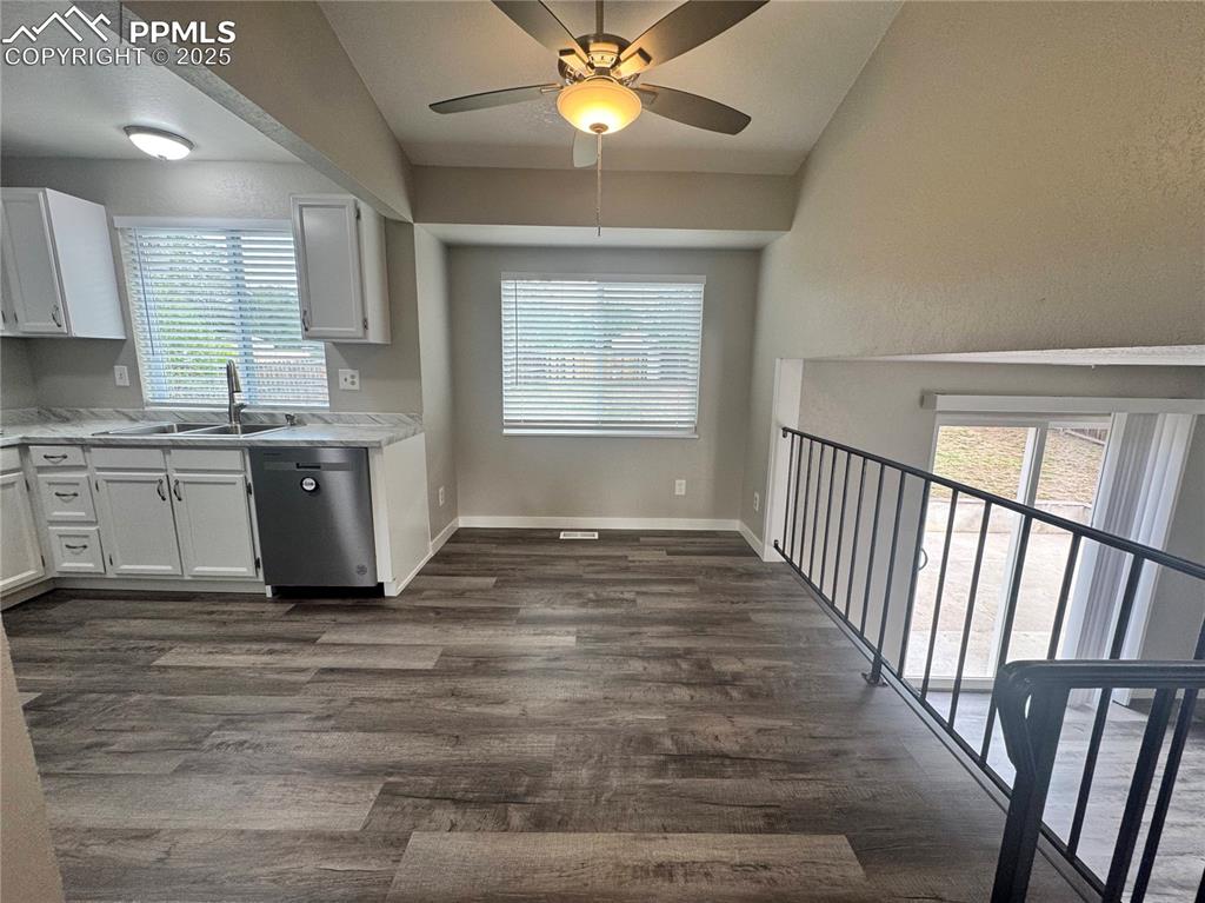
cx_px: 602
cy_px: 452
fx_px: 487
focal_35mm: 14
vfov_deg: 85.6
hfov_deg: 102.1
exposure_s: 1/120
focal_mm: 2.22
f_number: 2.2
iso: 125
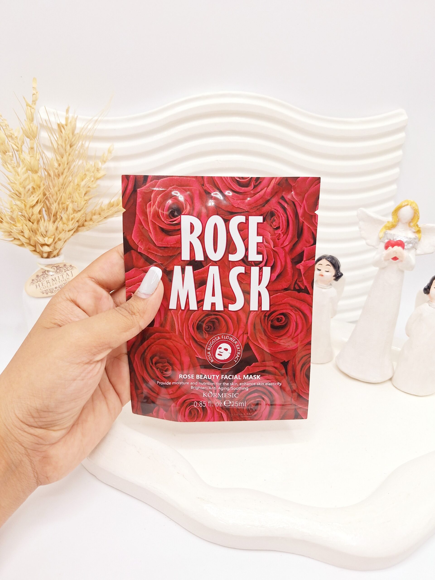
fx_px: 385
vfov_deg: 73.9
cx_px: 218
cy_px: 290
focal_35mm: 23
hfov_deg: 58.9
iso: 40
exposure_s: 1/435
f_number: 1.8
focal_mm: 5.54
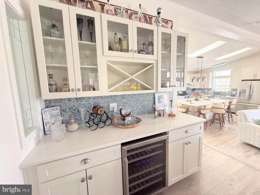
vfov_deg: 85.7
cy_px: 98
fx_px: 105
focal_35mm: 14
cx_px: 130
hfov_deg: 102.1
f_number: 2.2
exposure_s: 1/99
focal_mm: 2.22
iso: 320
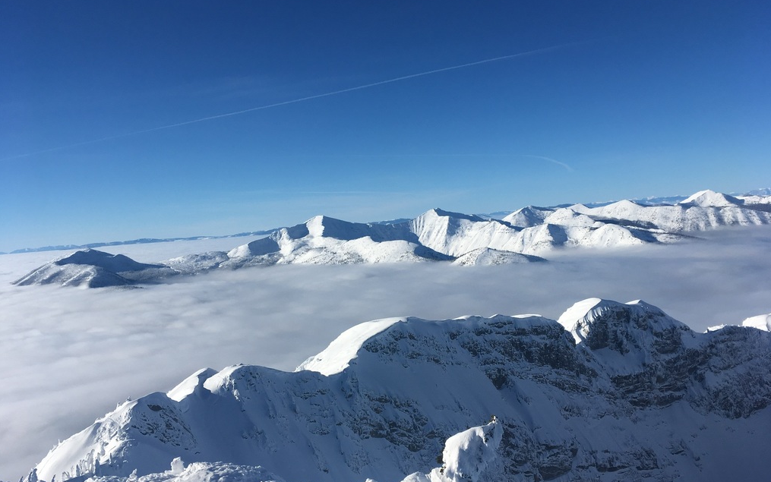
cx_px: 386
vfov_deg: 40.6
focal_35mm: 31
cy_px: 256
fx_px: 652
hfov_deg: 61.2
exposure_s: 1/4049
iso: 25
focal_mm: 4.15
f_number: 2.2
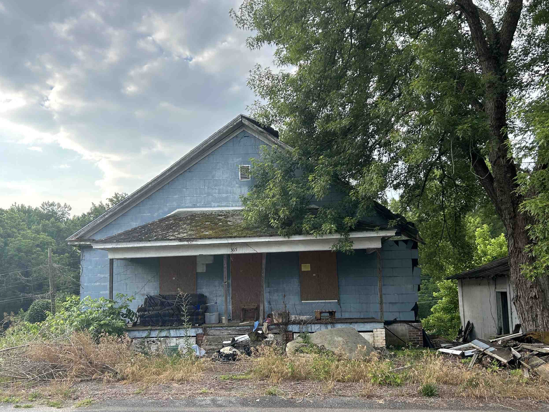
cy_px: 238
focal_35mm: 32
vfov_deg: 44.0
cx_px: 261
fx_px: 508
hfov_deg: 56.8
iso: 50
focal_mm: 5.7
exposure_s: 1/654
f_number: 1.5
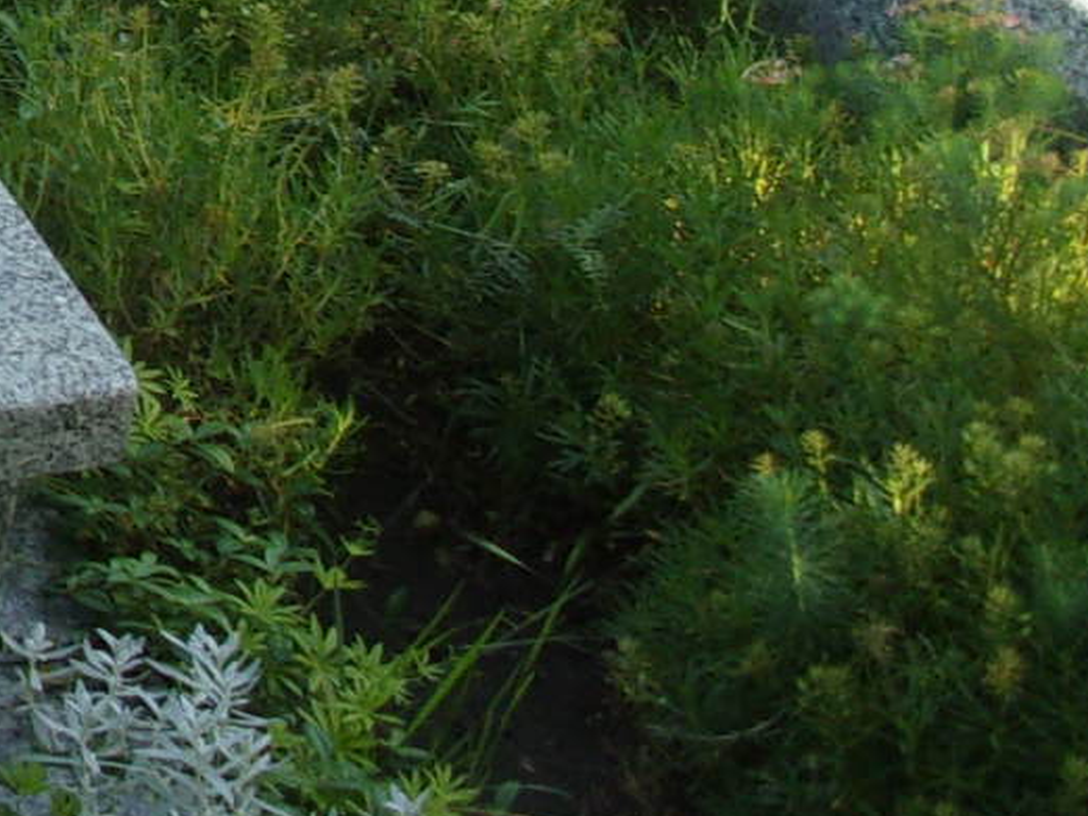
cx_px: -1019
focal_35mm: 110
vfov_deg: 13.0
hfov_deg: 14.9
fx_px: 3458
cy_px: -240
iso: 80
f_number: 3.9
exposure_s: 1/105
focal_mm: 5.1
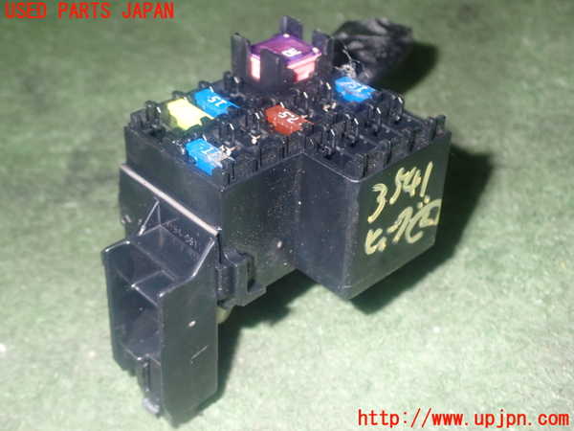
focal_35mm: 50
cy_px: 216
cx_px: 287
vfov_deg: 29.1
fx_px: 829
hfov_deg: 38.2
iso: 800
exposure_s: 1/50
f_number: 9
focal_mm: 9.01
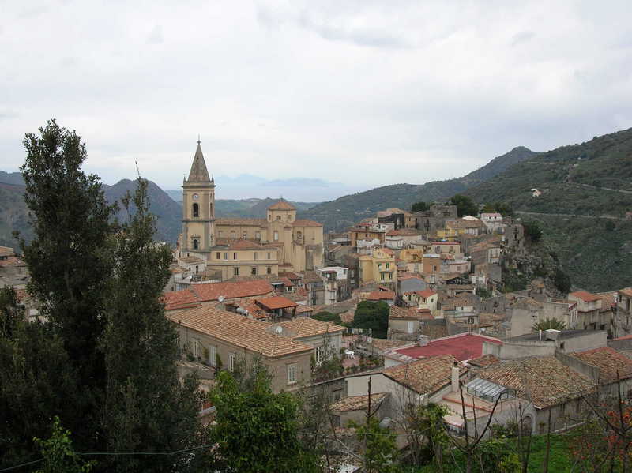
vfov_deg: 39.6
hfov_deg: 51.4
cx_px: 316
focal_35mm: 36
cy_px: 236
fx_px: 657
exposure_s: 1/164
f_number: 3.7
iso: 50
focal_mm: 6
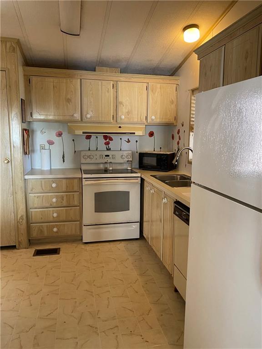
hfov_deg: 53.1
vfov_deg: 67.3
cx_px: 131
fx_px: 262
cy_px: 174
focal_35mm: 26
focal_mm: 4.25
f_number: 1.8
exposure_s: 1/60
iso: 320
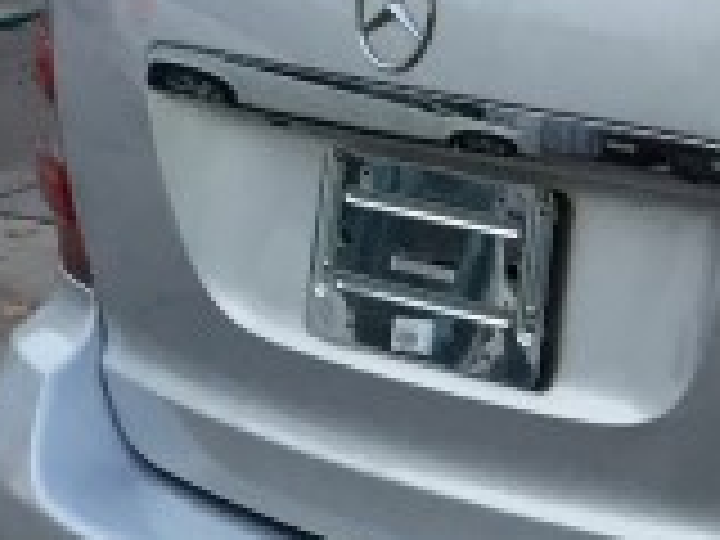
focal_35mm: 186
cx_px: 1454
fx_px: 3869
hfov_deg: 9.9
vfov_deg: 8.0
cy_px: 86
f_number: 2.2
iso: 80
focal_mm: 4.15
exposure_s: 1/30
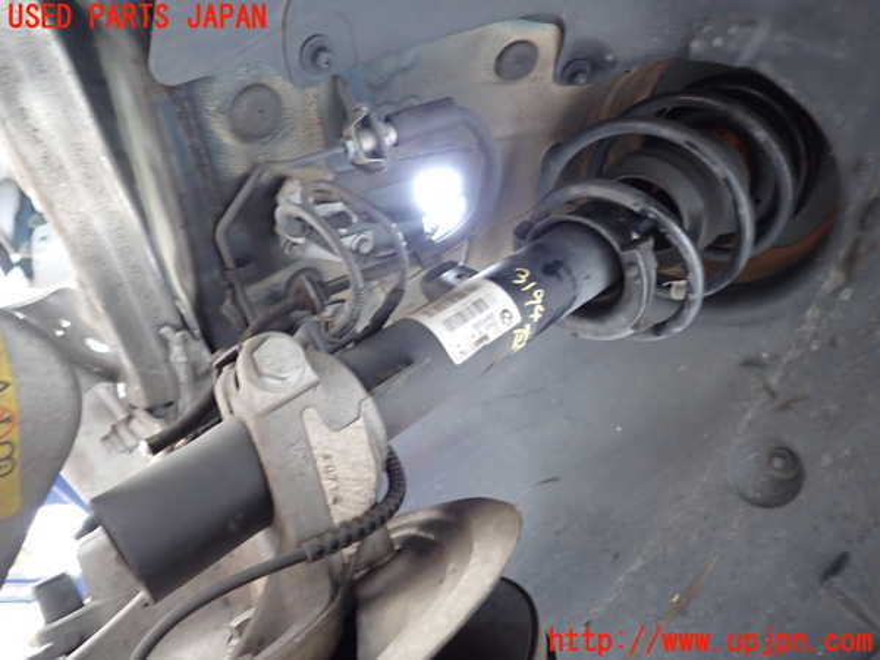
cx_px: 440
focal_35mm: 25
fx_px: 636
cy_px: 330
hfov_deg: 69.4
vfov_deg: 54.9
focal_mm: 4.5
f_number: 2
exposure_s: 1/30
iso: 400
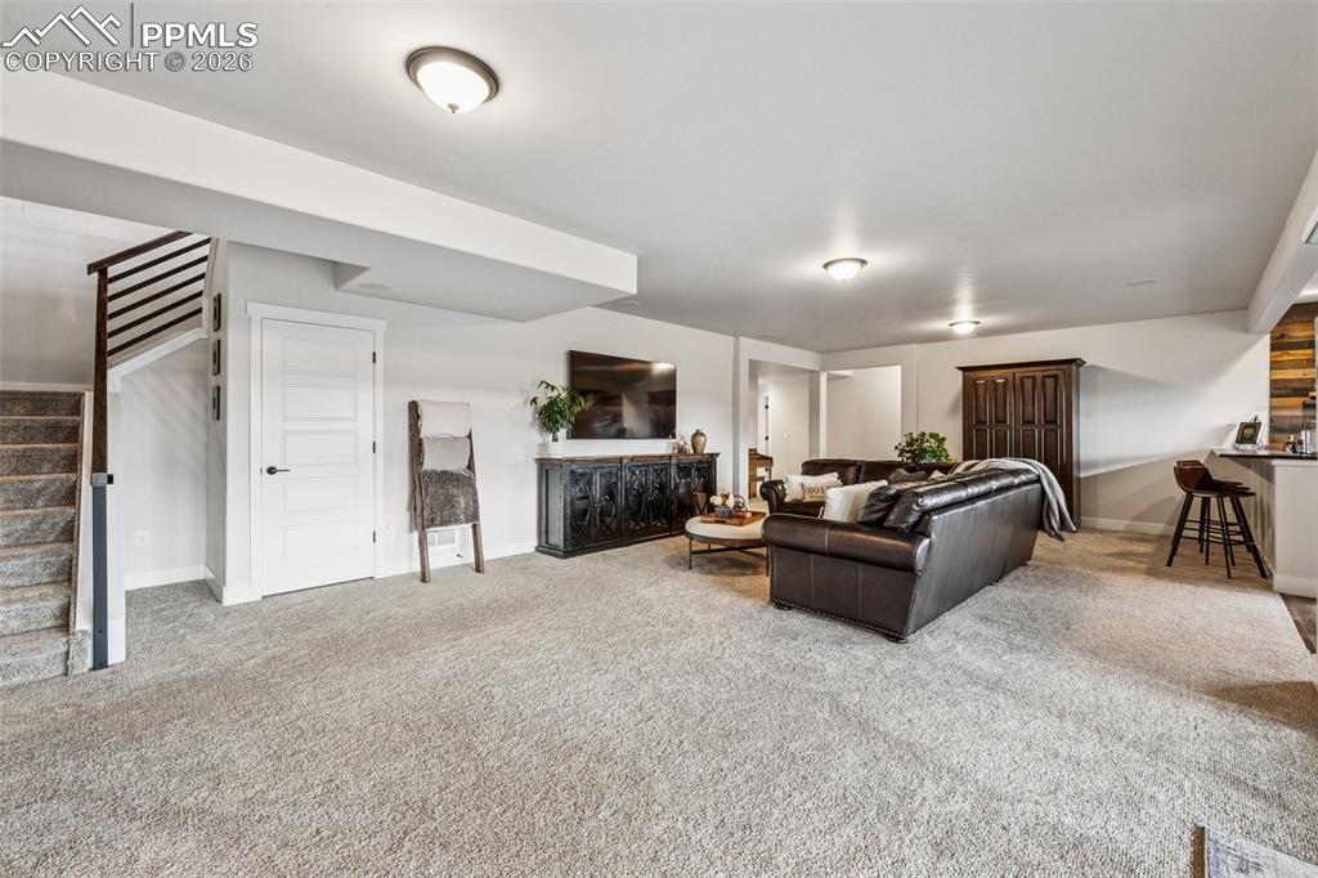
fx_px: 549
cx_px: 659
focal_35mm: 15
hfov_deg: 100.4
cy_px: 439
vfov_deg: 77.3
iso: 800
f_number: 11
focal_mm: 15
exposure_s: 1/4
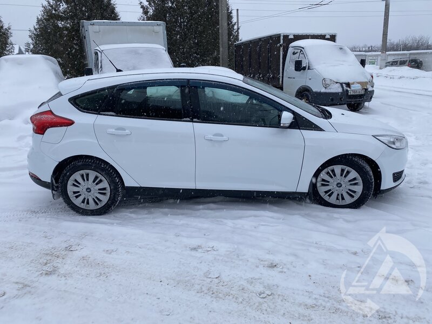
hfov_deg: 67.3
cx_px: 216
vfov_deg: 53.1
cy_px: 162
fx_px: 324
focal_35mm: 26
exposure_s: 1/296
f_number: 1.8
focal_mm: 4.25
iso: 32
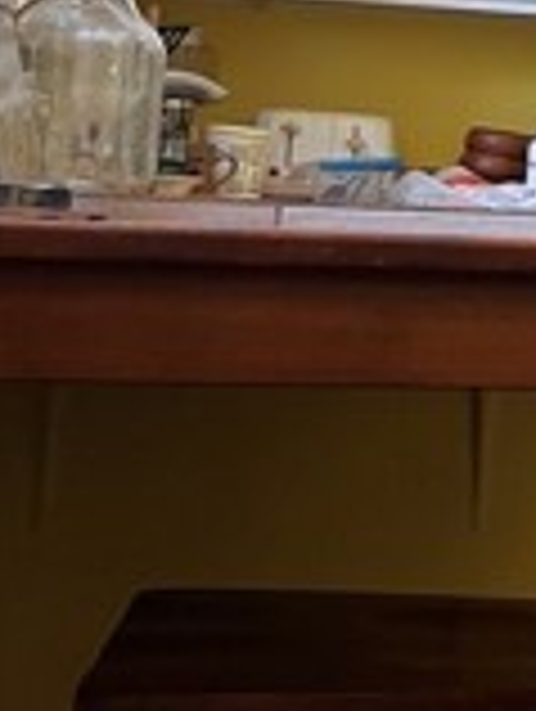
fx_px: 2162
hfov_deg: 12.5
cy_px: 99
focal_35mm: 105
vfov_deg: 18.4
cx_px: 1067
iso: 200
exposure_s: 1/60
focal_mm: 5.7
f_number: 1.5
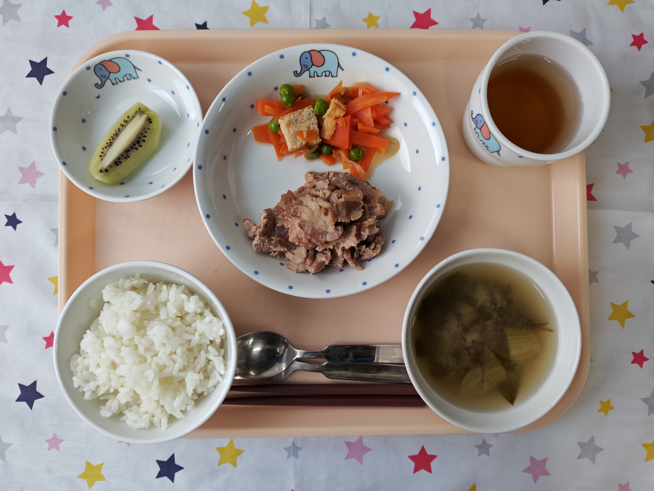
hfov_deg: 73.9
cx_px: 327
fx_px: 435
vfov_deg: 58.9
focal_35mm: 23
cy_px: 246
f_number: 1.9
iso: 103
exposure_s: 1/120
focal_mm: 5.56
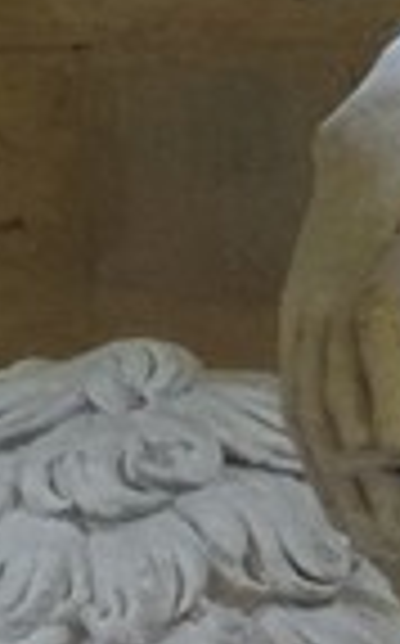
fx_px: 6788
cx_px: -2984
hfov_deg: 2.8
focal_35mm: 388
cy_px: 360
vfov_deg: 5.4
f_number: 8
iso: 800
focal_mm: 34
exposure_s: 1/13
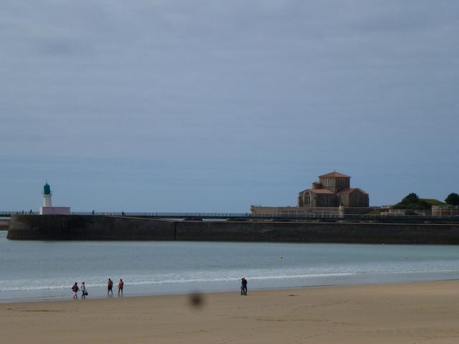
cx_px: 230
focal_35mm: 156
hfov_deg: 12.7
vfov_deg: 9.5
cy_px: 172
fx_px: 2069
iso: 100
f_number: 5.3
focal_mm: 25.5
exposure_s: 1/1600
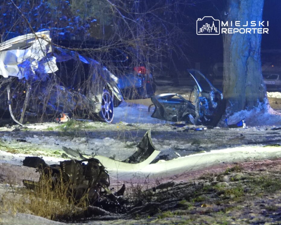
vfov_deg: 2.9
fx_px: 4466
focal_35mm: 537
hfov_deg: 3.6
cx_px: 135
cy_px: 111
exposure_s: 1/3
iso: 1600
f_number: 5
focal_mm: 89.9
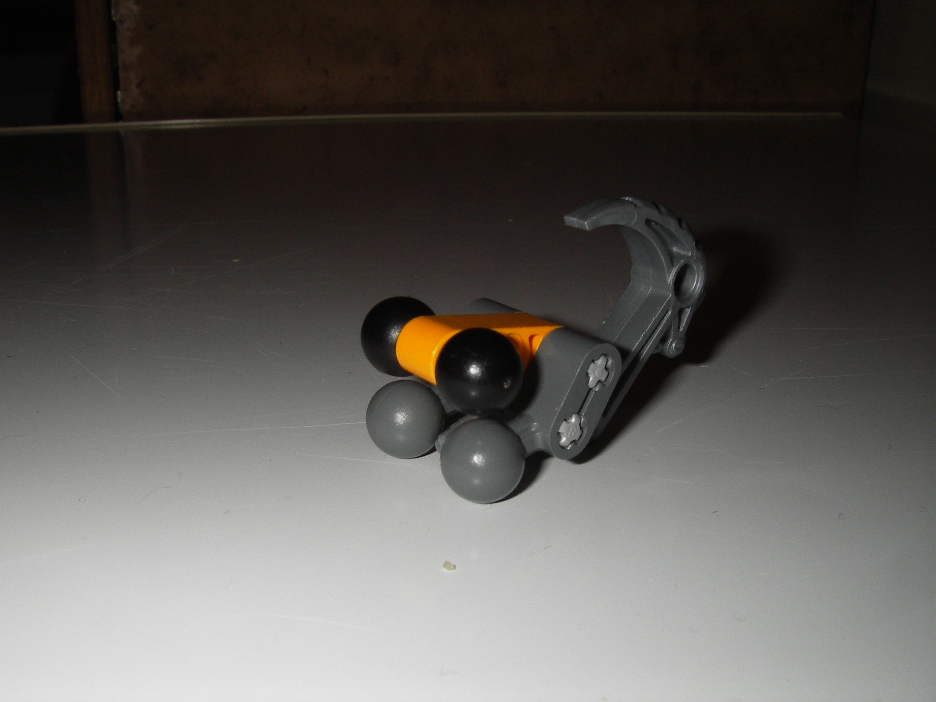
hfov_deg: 49.0
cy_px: 351
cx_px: 468
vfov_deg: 37.7
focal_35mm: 38
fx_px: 1028
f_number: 6.6
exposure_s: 1/30
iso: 50
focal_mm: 6.3
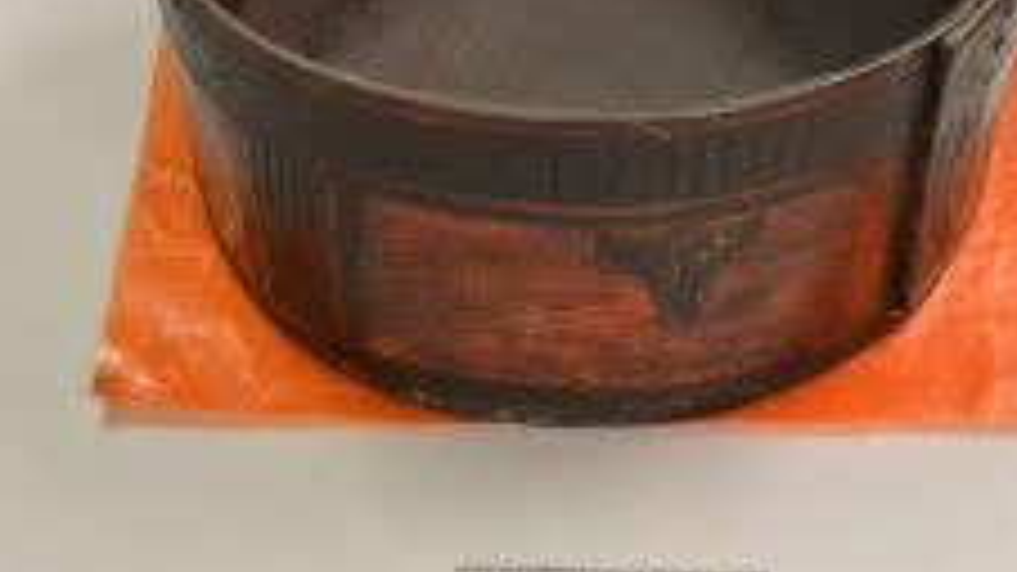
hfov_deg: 23.9
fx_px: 2399
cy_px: 144
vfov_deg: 13.5
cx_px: 598
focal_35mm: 89
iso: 720
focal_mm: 32
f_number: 4
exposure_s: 1/15
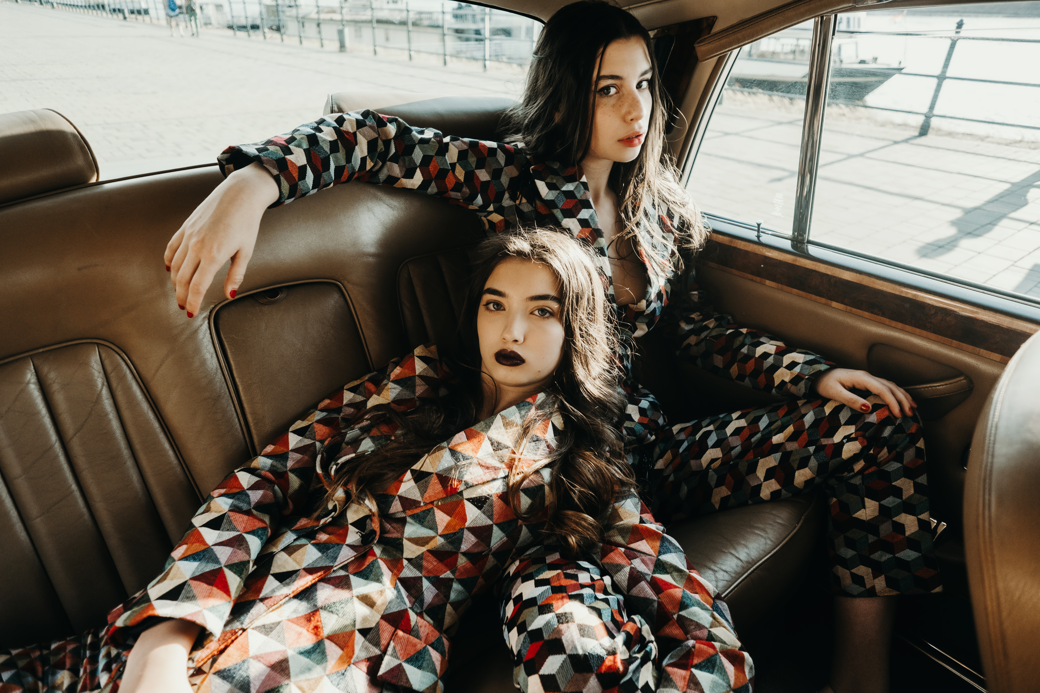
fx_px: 607
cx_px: 520
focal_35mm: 21
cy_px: 346
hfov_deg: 81.2
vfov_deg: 59.5
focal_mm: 14
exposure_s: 1/500
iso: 320
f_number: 2.8
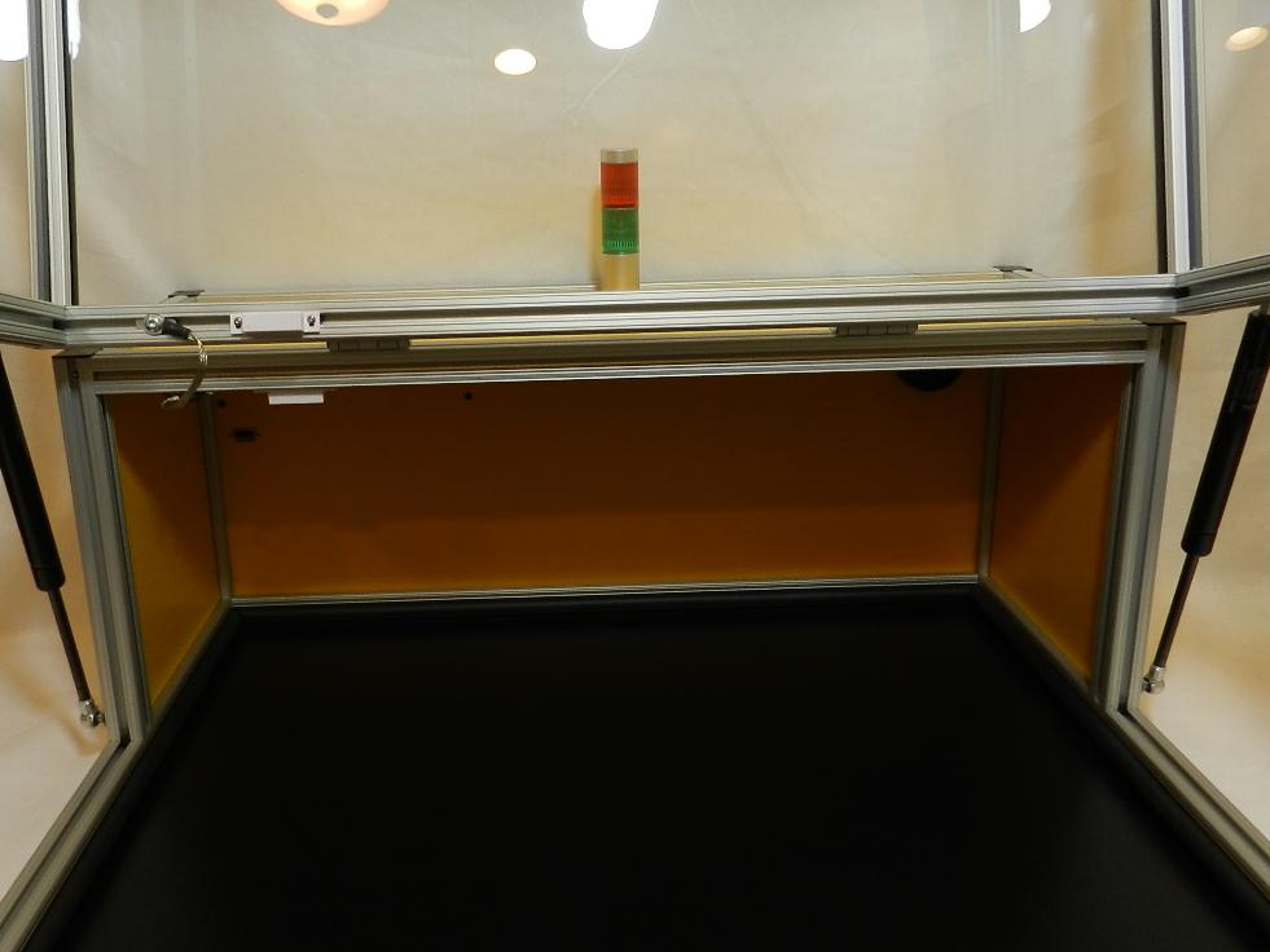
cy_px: 416
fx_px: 1101
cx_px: 559
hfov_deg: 59.8
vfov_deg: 46.7
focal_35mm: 30
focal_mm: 4
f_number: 3.4
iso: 160
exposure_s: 1/30
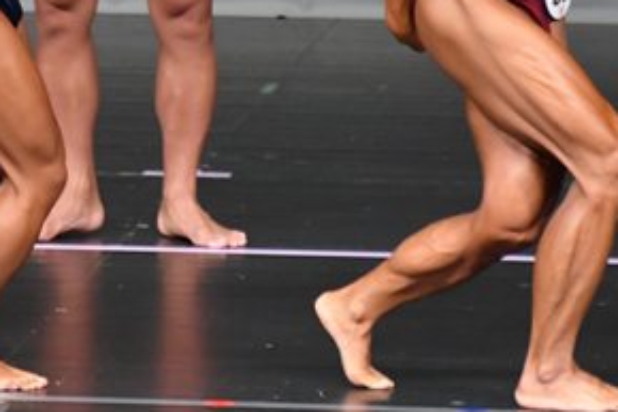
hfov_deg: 2.1
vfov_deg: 1.4
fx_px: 17173
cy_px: -36
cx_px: -82
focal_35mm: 1001
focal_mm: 250
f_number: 5.6
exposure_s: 1/400
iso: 5000
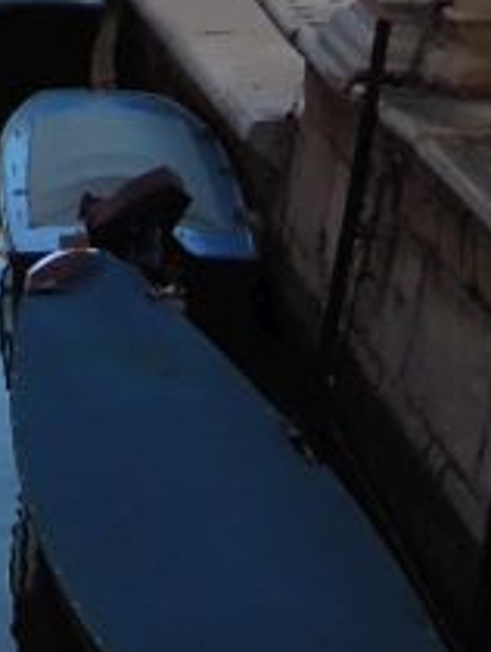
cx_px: -292
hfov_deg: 9.2
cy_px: -387
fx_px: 2944
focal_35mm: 156
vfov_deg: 12.0
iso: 160
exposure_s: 1/2000
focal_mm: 4.3
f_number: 3.2
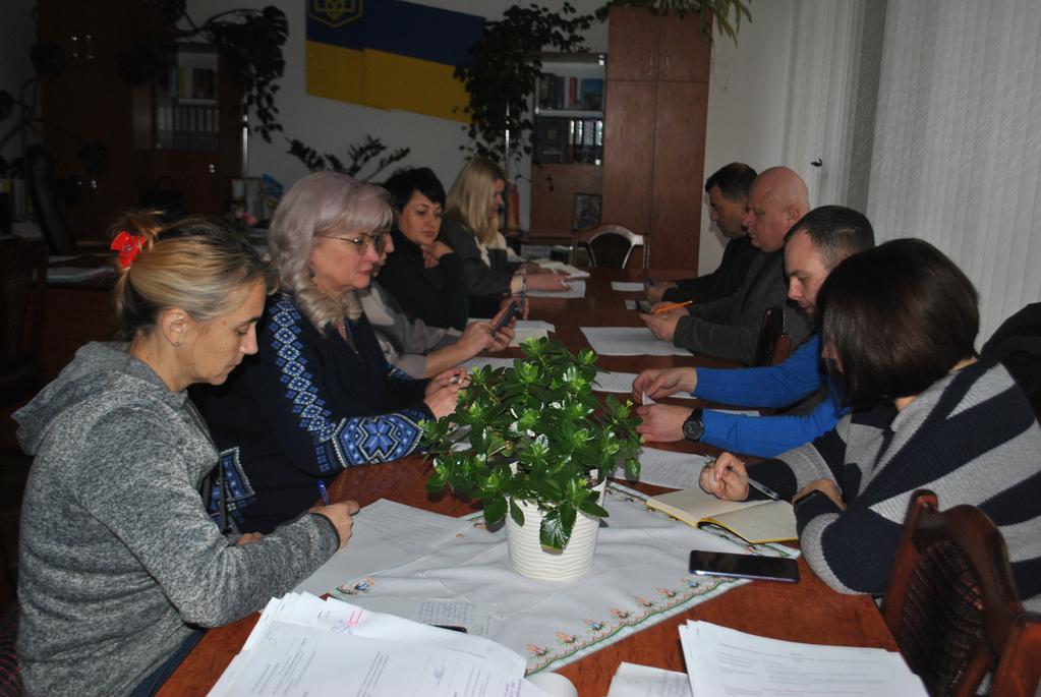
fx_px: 955
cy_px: 348
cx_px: 520
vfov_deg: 40.1
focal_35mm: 33
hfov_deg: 57.2
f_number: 4
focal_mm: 22
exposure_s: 1/60
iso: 200
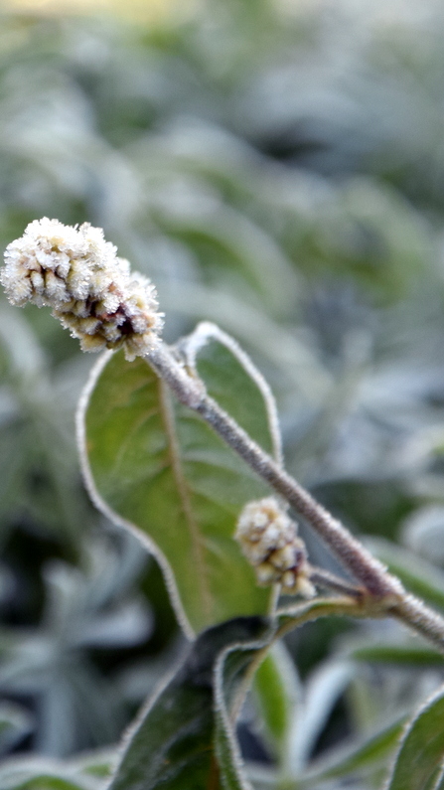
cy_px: 396
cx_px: 188
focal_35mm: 167
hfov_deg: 7.3
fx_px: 3487
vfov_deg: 12.9
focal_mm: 105
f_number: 8
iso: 400
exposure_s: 1/160
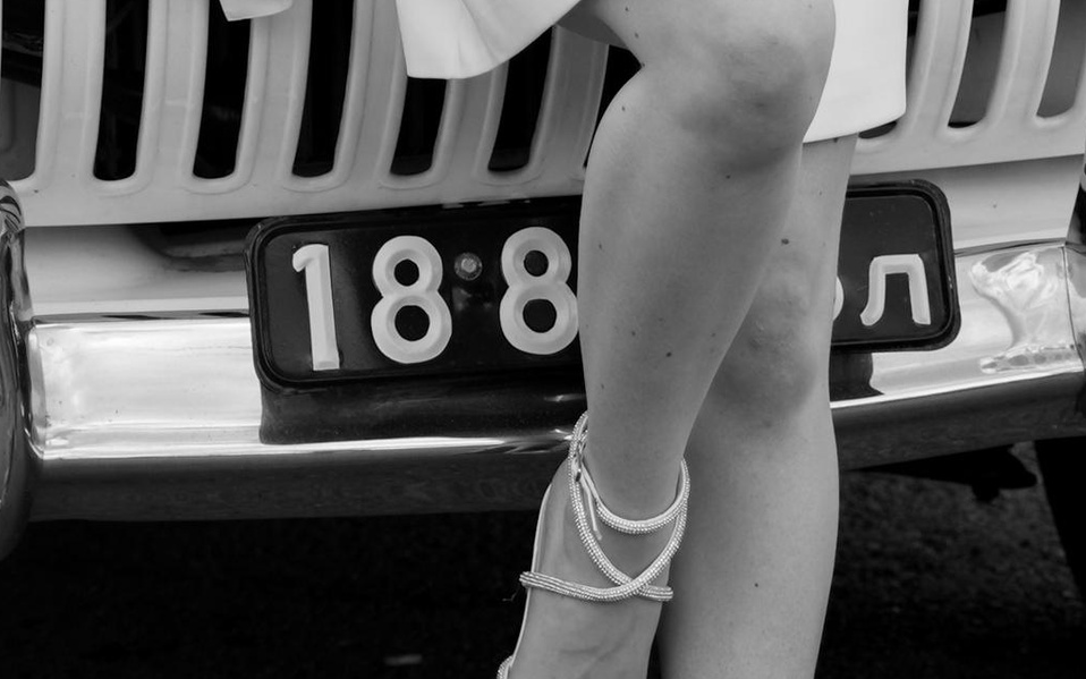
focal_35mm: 192
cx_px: 782
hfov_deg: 10.9
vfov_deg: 6.6
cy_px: -653
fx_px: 5683
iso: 100
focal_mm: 47
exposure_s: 1/800
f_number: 2.8
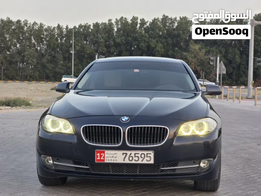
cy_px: 98
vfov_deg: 21.3
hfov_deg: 28.2
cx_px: 130
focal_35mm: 69
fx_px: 520
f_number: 2.4
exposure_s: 1/126
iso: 80
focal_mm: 7.9
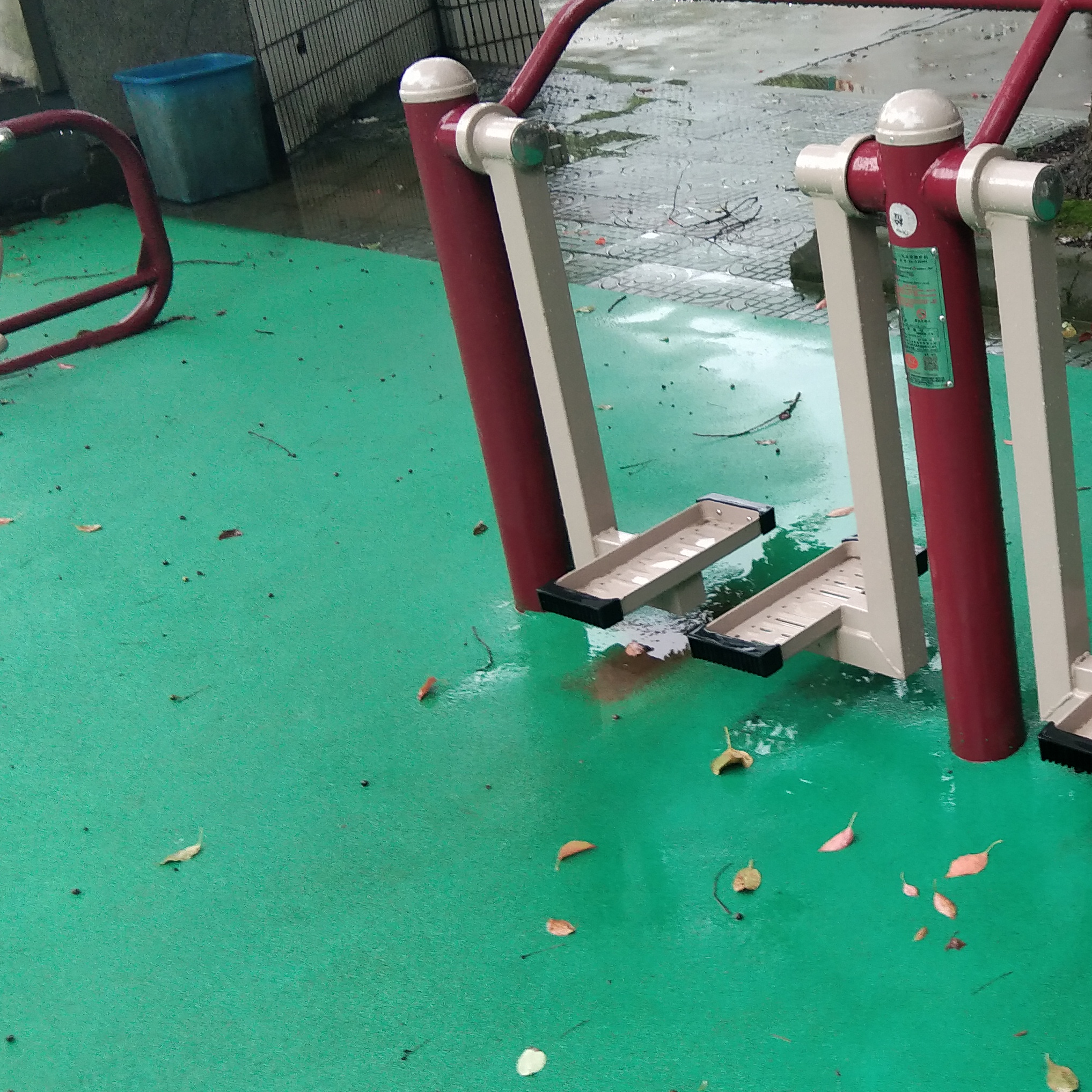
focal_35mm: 56
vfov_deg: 30.4
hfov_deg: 28.7
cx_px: 1078
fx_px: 1999
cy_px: 417
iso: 125
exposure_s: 1/50
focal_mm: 3.69
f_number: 2.2
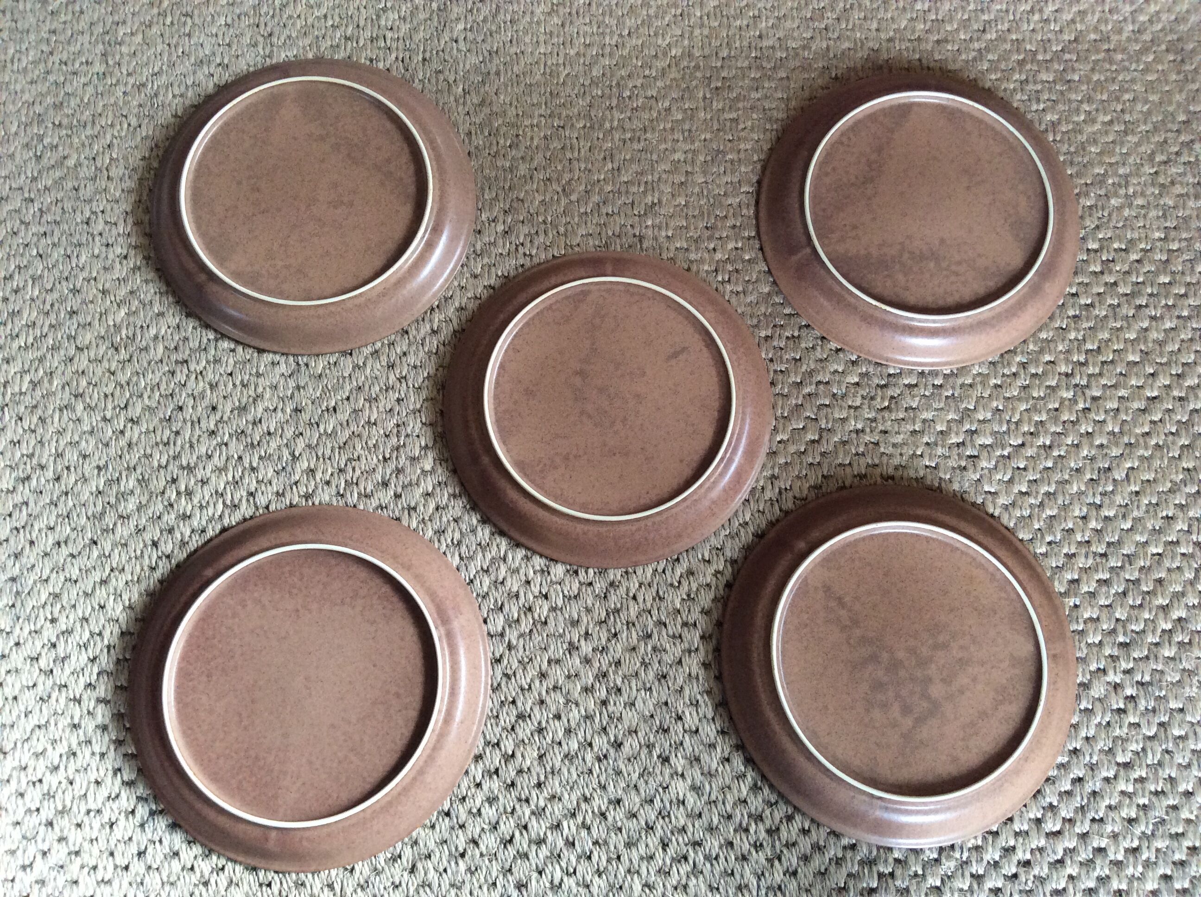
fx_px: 1109
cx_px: 600
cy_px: 448
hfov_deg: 56.9
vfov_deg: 44.1
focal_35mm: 32
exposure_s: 1/25
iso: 125
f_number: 2.4
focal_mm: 3.3
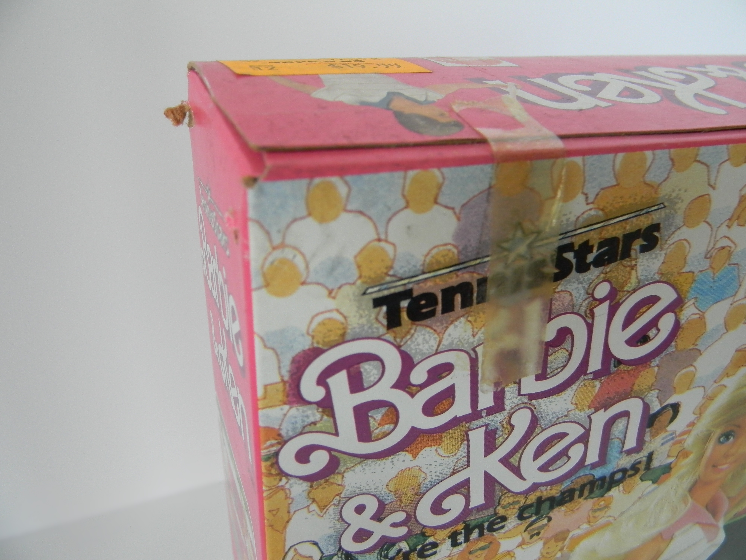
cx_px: 373
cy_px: 280
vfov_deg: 49.7
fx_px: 603
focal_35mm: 28
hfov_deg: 63.4
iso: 308
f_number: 3.5
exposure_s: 1/124
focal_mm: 5
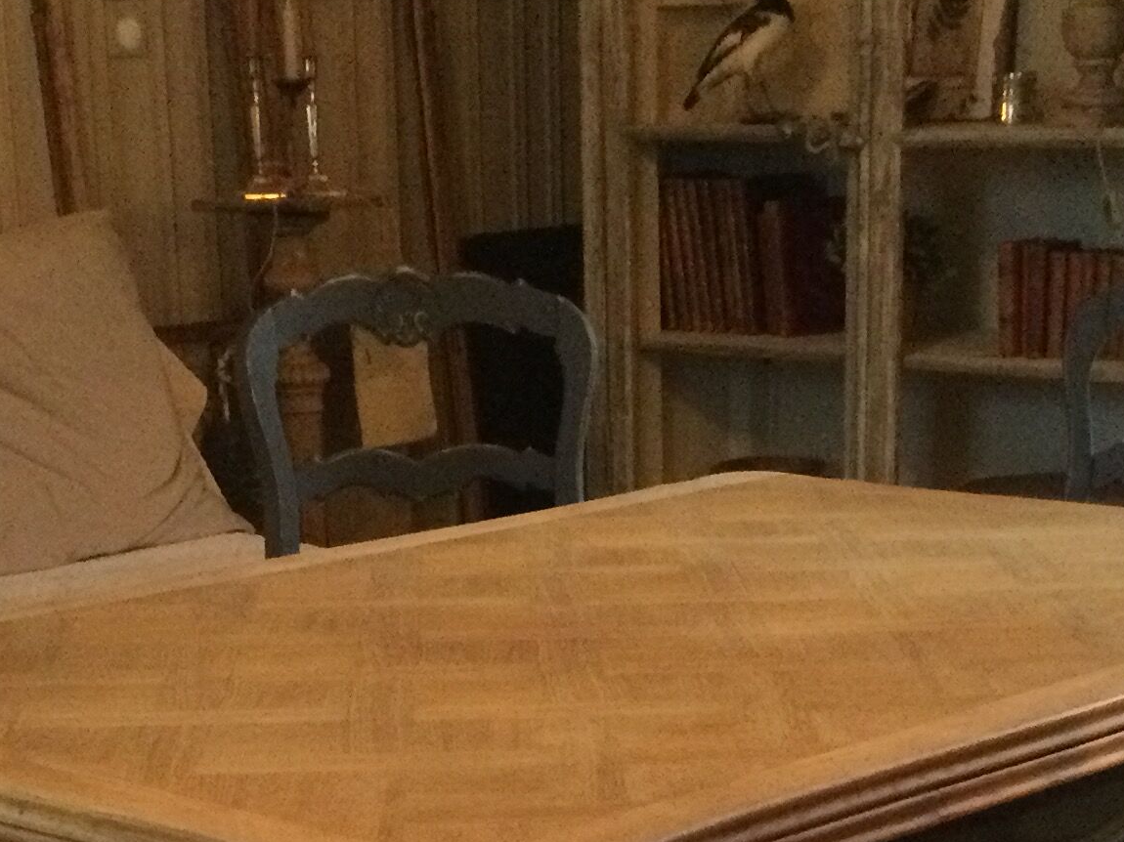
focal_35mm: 88
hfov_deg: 22.3
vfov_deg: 16.1
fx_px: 2857
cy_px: 1010
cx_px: 543
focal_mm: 3.3
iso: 250
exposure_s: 1/17
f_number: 2.4
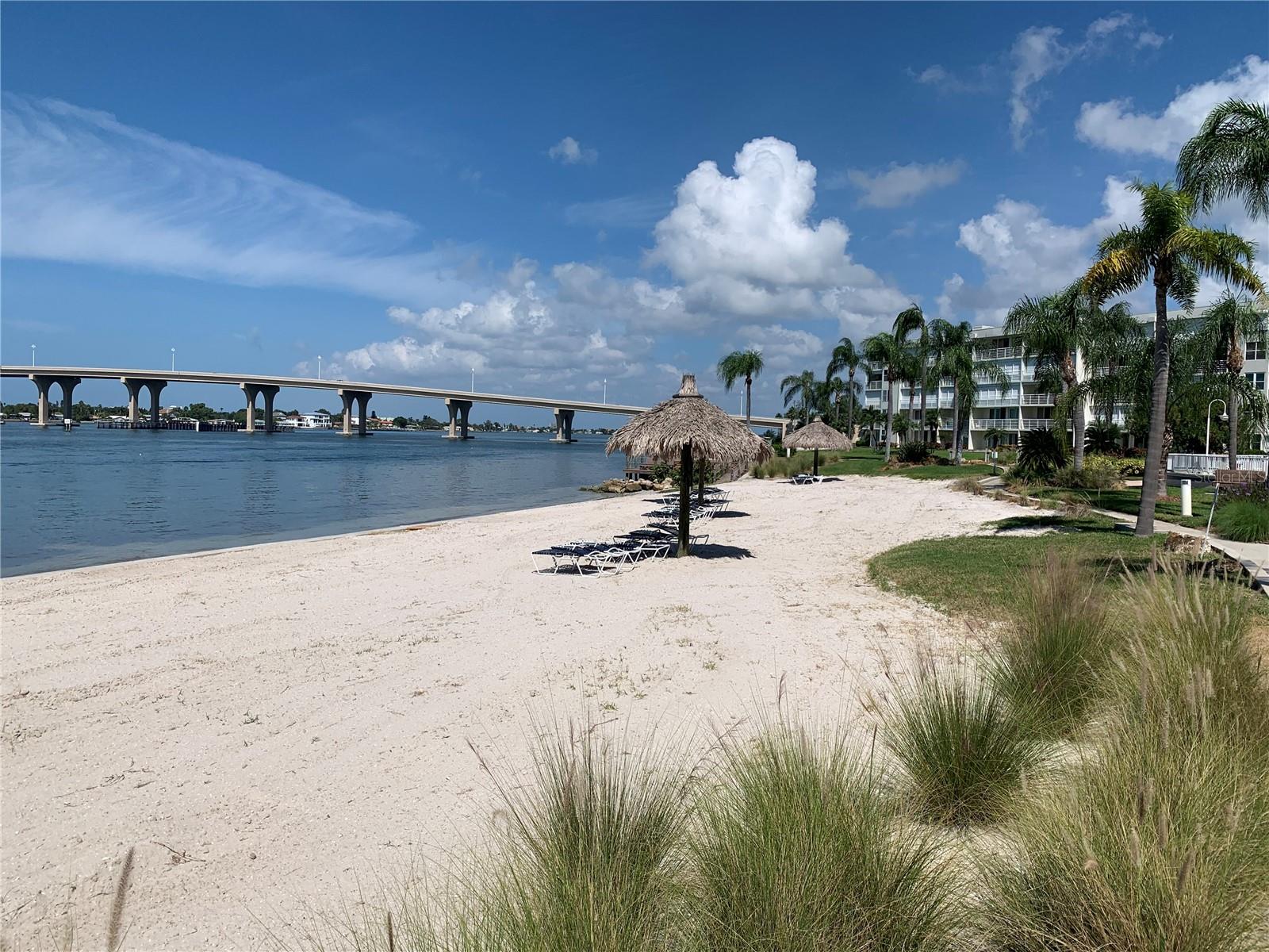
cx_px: 634
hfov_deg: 67.3
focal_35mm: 26
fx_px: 953
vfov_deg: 53.1
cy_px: 476
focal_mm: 4.25
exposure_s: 1/6061
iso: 25
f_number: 1.8
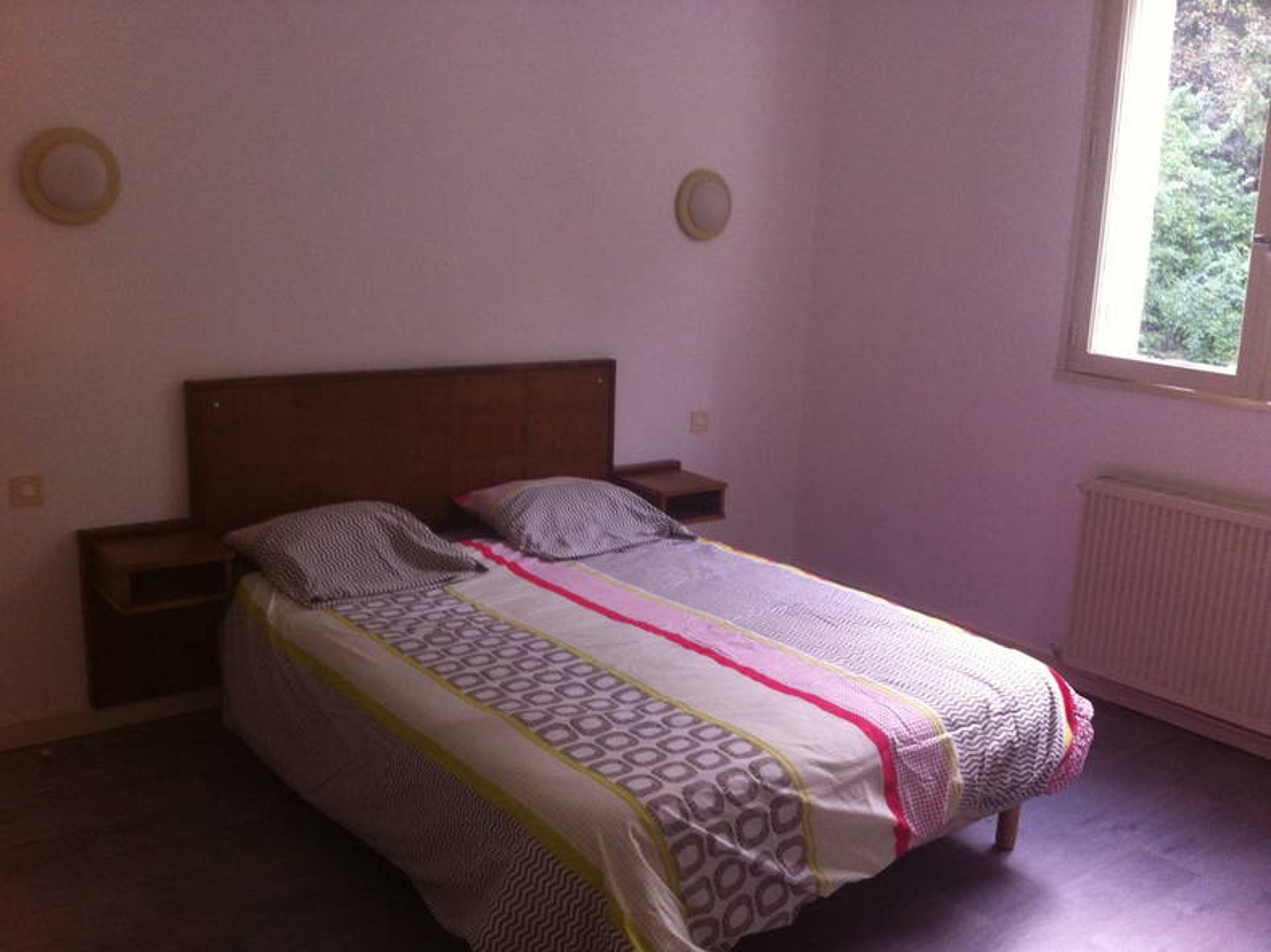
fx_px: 1285
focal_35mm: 35
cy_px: 476
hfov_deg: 52.6
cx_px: 636
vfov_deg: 40.7
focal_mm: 3.85
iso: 160
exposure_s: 1/17
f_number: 2.8
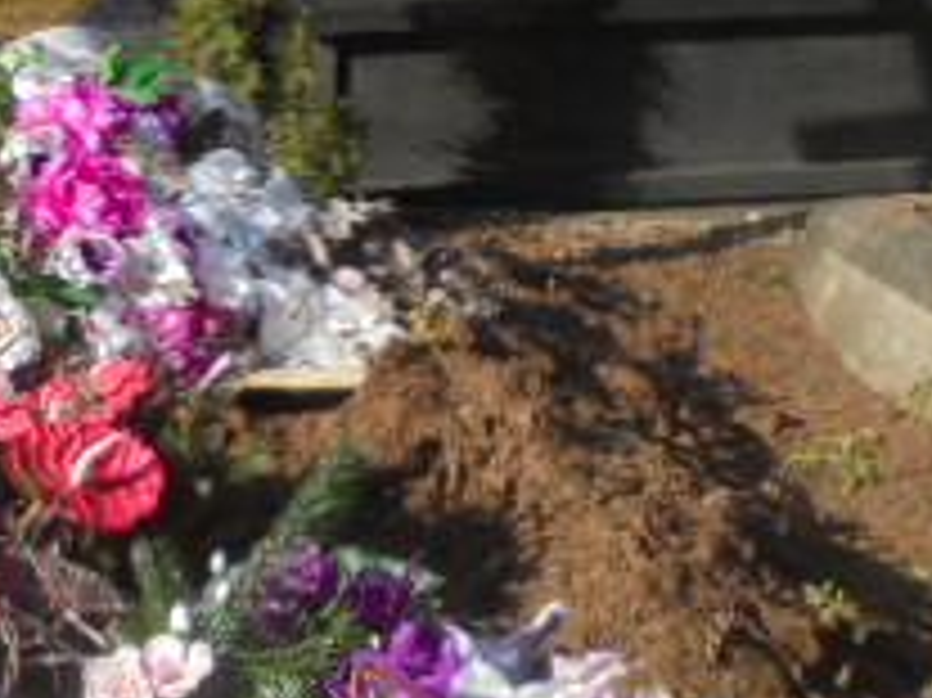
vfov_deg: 14.0
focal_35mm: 105
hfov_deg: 18.1
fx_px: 2825
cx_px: -95
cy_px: 176
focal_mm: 6.1
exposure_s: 1/500
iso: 100
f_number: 4
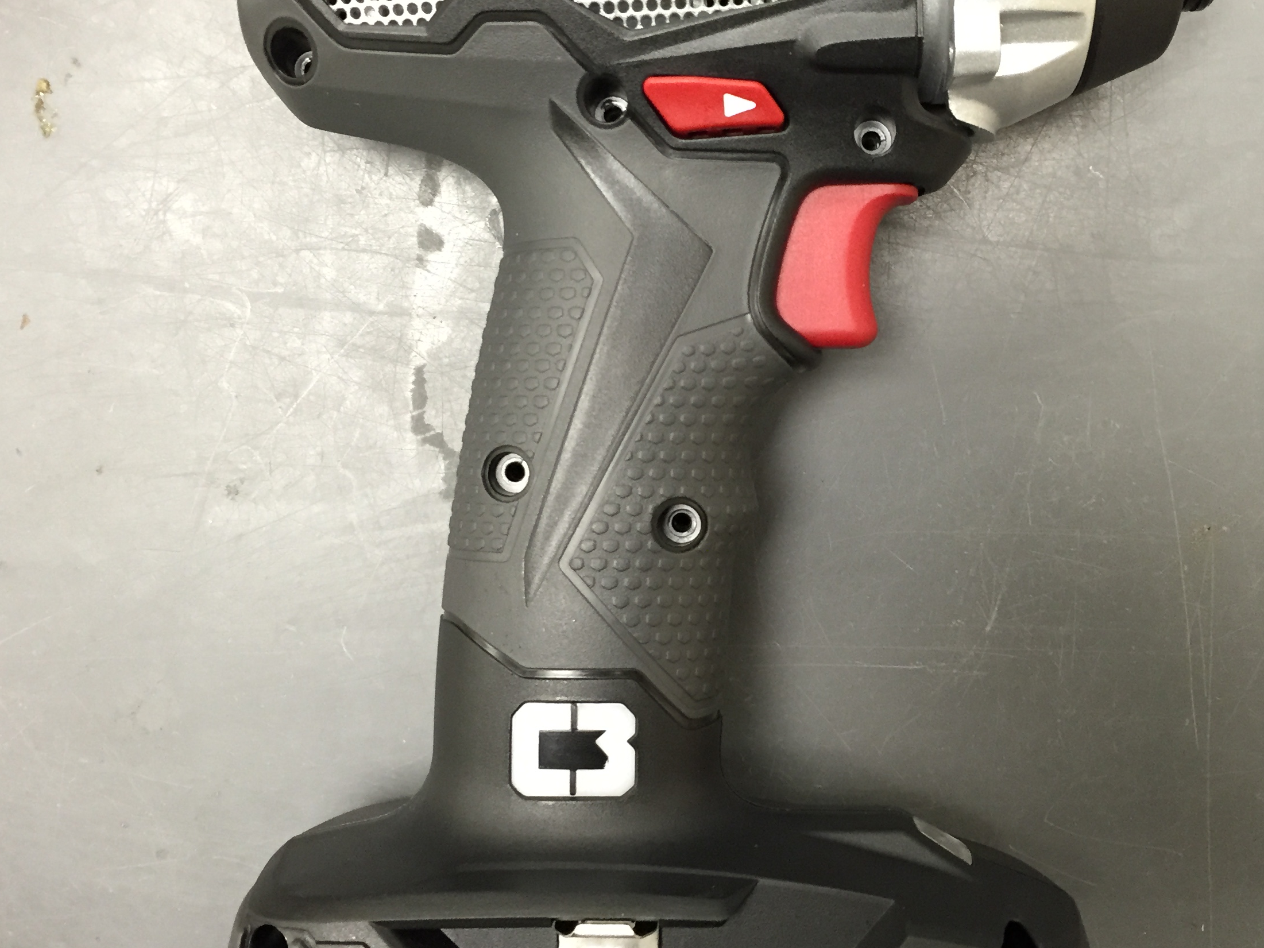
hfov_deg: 43.7
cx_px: 747
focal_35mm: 43
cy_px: 409
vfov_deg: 33.5
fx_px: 1570
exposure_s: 1/30
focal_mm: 4.15
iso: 200
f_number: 2.2
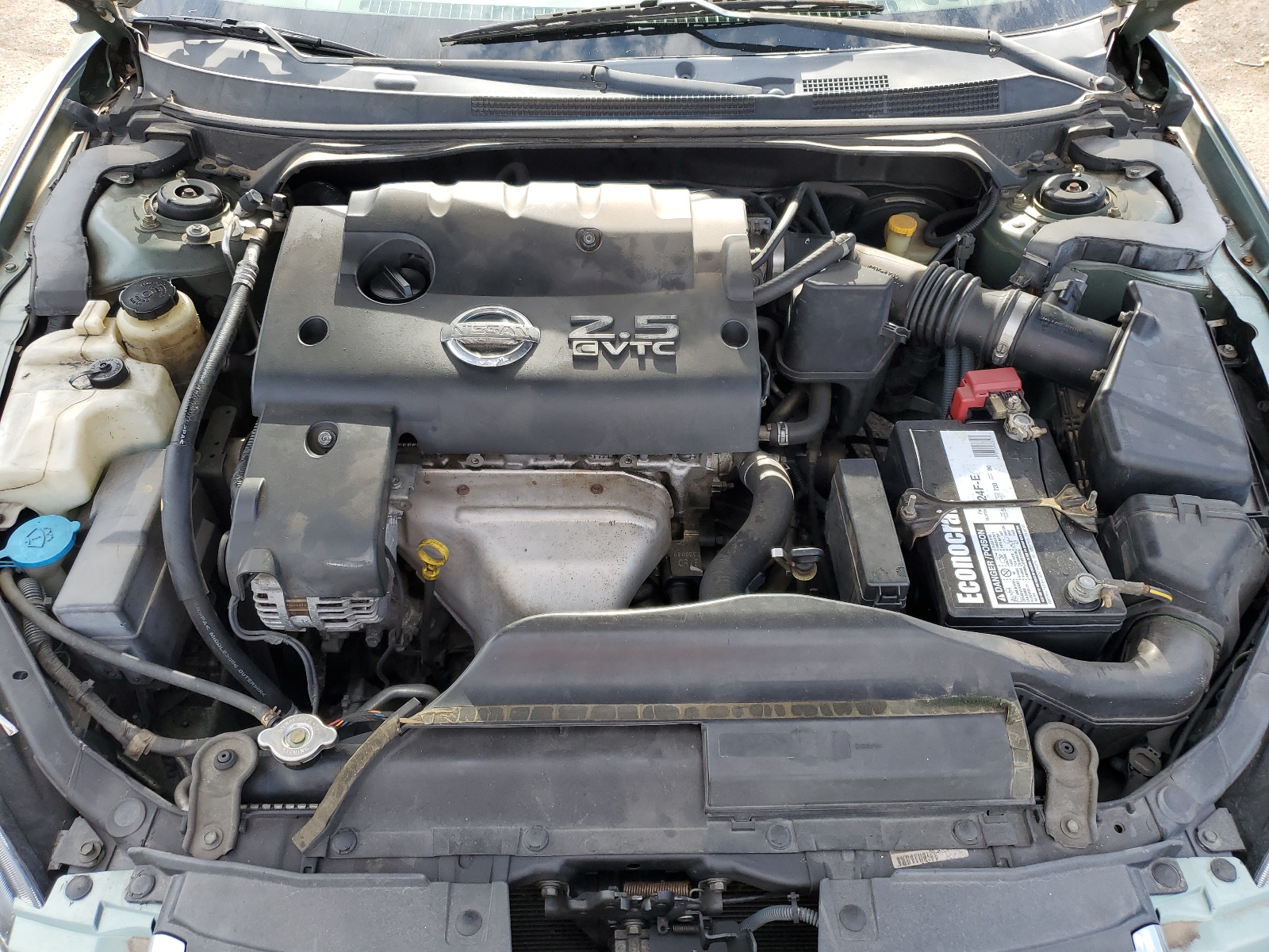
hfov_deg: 67.3
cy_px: 476
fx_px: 953
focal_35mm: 26
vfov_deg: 53.1
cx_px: 634
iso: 50
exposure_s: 1/417
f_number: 1.5
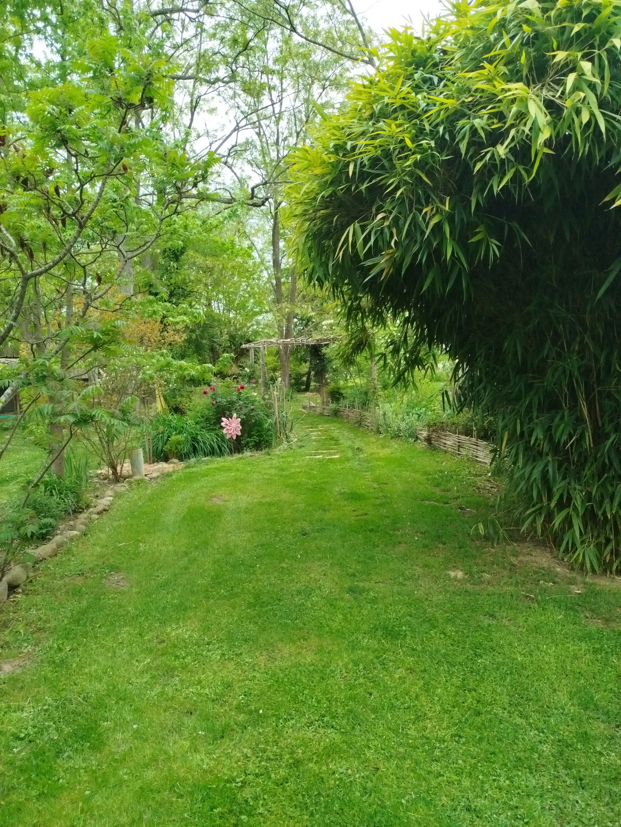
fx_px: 574
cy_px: 414
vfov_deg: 71.6
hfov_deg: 56.8
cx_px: 310
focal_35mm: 24
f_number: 1.7
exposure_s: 1/147
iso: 50
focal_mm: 5.31
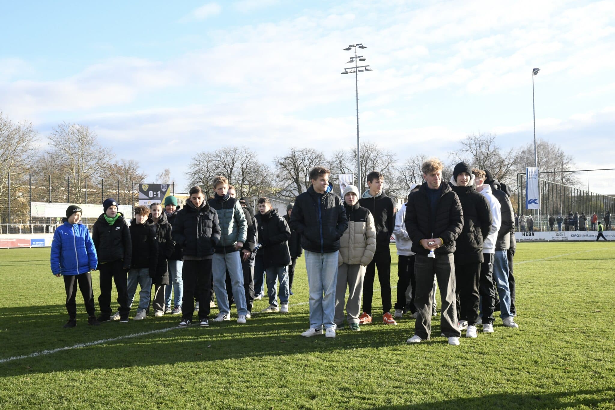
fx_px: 752
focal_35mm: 44
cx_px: 308
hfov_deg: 44.5
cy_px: 205
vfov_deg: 30.5
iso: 4000
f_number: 14
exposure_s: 1/800
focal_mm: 44
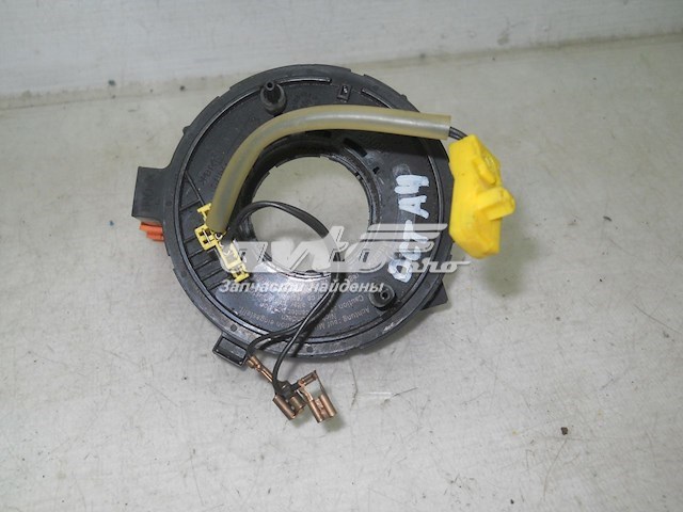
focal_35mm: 41
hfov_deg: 45.8
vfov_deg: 35.1
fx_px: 809
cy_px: 256
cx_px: 342
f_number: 5.5
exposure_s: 1/30
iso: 80
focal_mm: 6.72
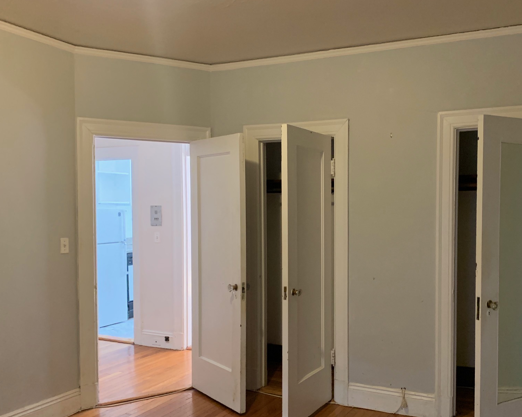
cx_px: 325
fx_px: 525
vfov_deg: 43.2
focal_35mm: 34
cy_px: 243
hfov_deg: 52.3
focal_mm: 4.25
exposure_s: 1/43
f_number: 1.8
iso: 400
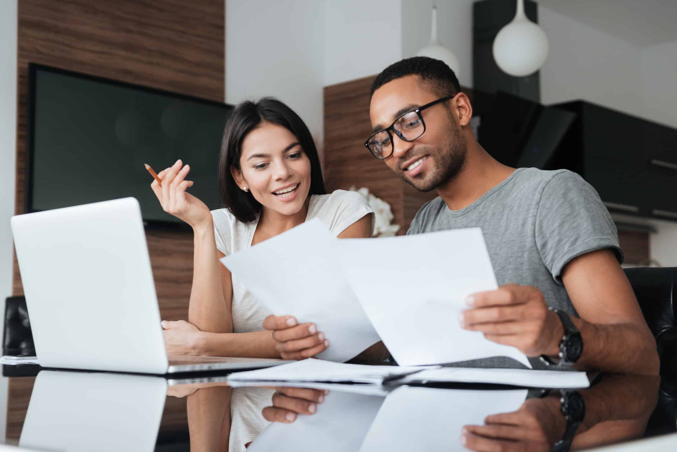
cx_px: 338
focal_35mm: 50
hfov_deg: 39.6
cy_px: 226
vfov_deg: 27.0
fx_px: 941
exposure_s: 1/160
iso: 400
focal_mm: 50
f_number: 3.2
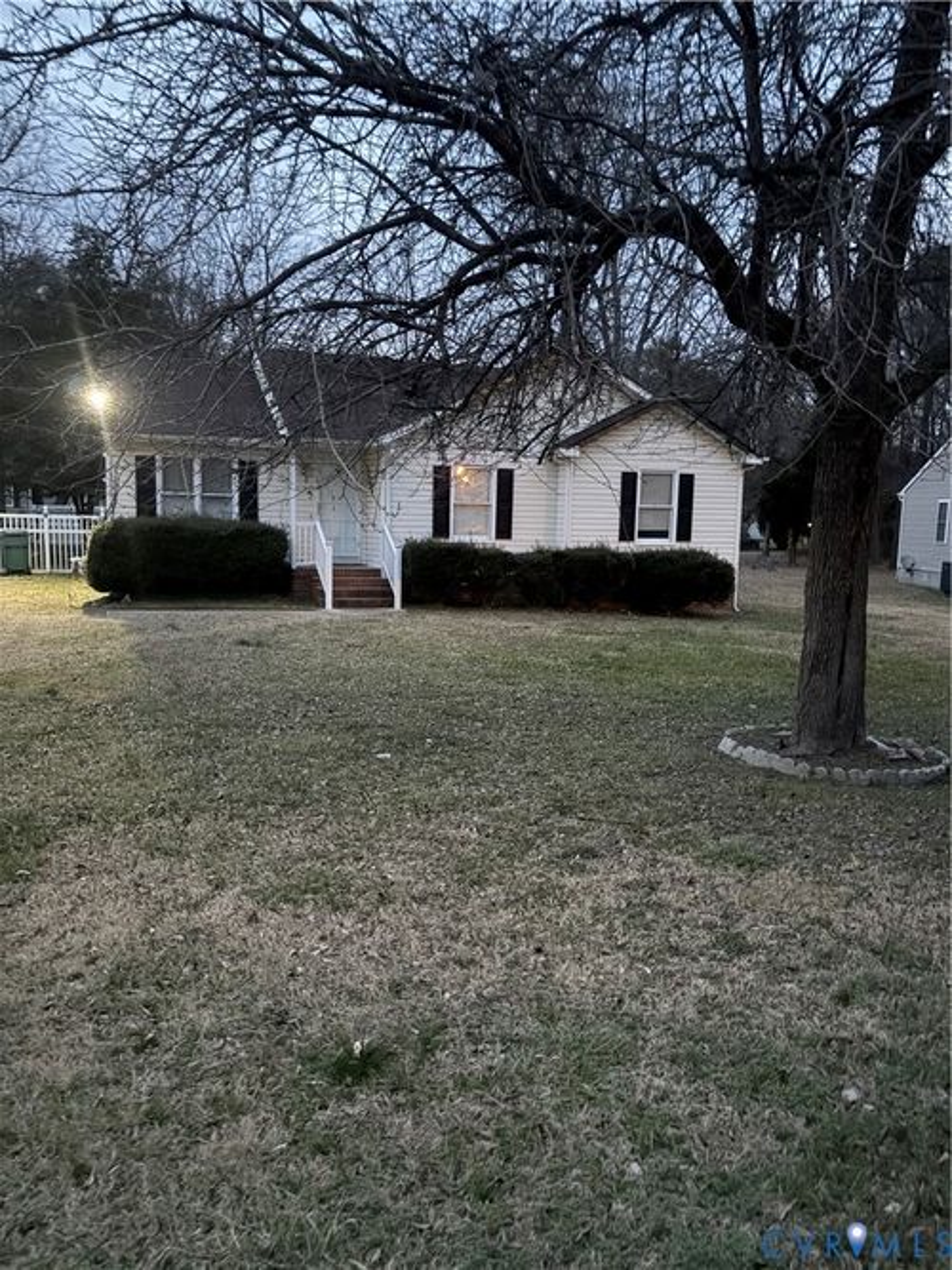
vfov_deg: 67.3
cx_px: 476
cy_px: 635
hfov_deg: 53.0
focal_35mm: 26
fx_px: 954
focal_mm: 5.96
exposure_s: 1/15
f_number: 1.6
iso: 1000
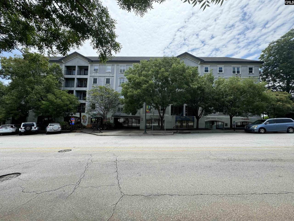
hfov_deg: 102.1
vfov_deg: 85.7
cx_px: 147
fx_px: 119
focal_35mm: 14
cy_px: 110
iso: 40
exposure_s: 1/734
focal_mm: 2.22
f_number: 2.2
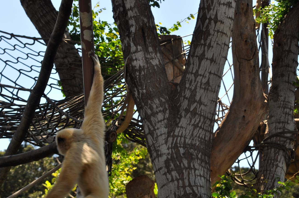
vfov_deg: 8.7
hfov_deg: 13.1
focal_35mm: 157
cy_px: 80
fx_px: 1302
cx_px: 162
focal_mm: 86
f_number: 8
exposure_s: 1/250
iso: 200
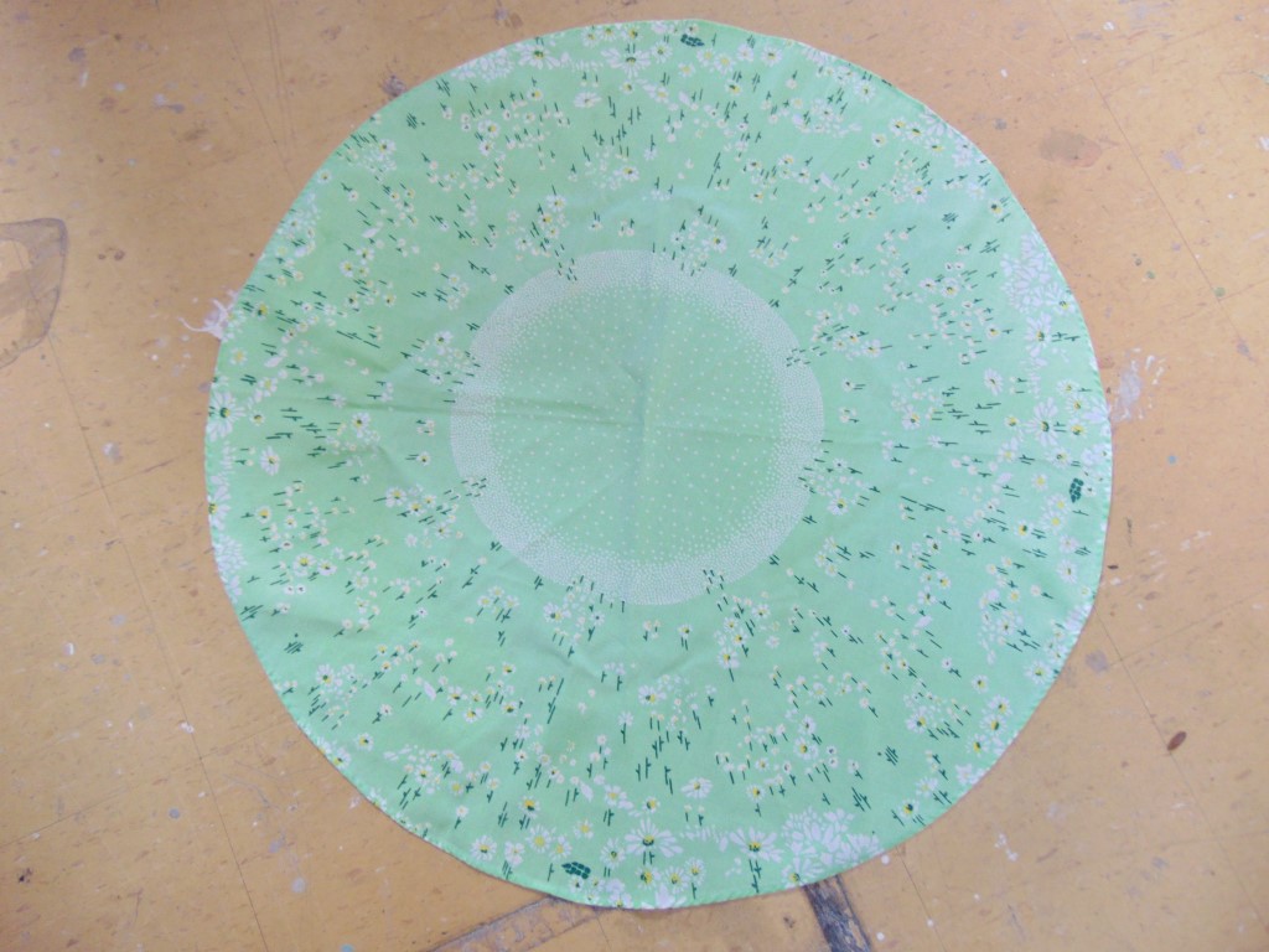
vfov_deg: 54.9
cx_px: 634
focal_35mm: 25
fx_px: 916
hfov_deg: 69.4
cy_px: 476
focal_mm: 4.5
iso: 200
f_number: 3
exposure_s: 1/40
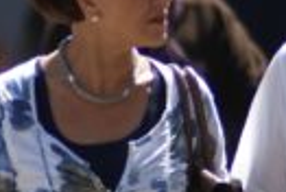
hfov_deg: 1.0
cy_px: 157
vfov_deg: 0.7
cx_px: 218
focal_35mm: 2058
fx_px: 16387
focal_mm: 300
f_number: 5.6
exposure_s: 1/500
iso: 160
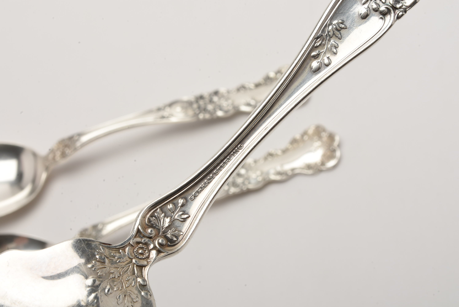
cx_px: 230
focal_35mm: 82
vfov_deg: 16.6
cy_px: 154
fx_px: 1053
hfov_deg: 24.6
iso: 100
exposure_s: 1/125
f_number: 25
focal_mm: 55
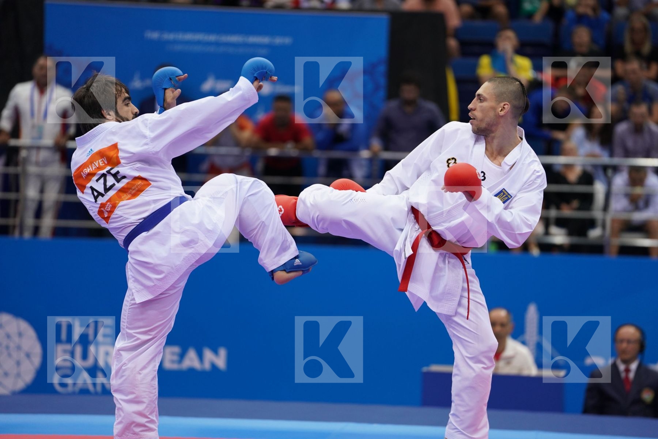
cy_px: 220
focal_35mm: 198
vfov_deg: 6.9
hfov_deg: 10.4
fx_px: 3619
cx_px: 329
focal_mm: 198
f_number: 2.8
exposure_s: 1/1000
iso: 1250
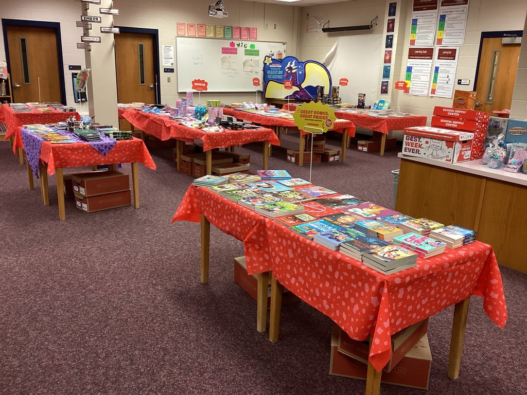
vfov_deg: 45.4
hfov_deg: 58.4
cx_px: 264
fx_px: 472
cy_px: 198
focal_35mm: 31
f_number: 2.4
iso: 160
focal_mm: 3.3
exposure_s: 1/60
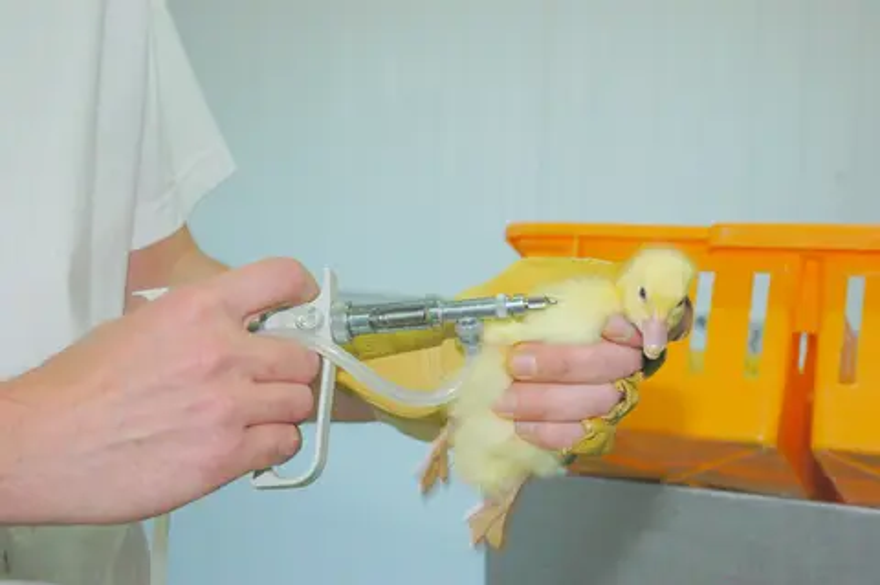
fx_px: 1465
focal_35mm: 60
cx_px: 440
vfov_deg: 22.6
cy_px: 292
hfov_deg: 33.4
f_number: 6.3
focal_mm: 40
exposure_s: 1/100
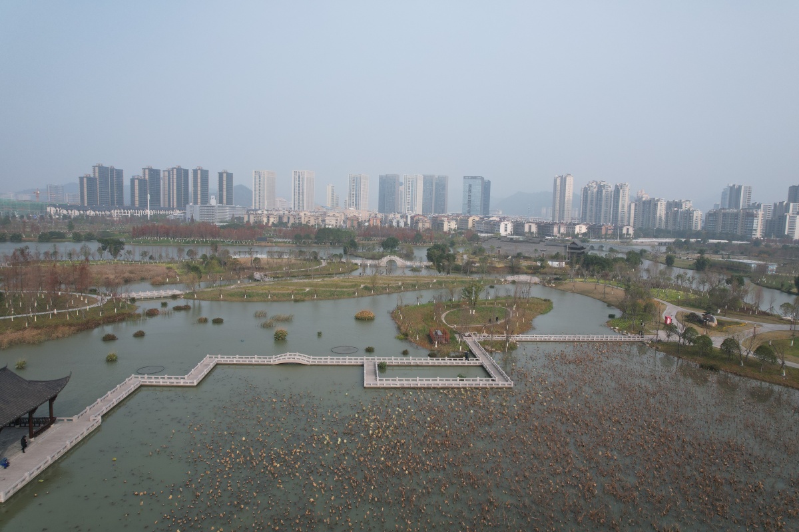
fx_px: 488
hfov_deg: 78.6
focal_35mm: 22
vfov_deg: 57.2
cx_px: 400
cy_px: 266
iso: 100
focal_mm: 8.38
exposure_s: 1/1600
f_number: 2.8
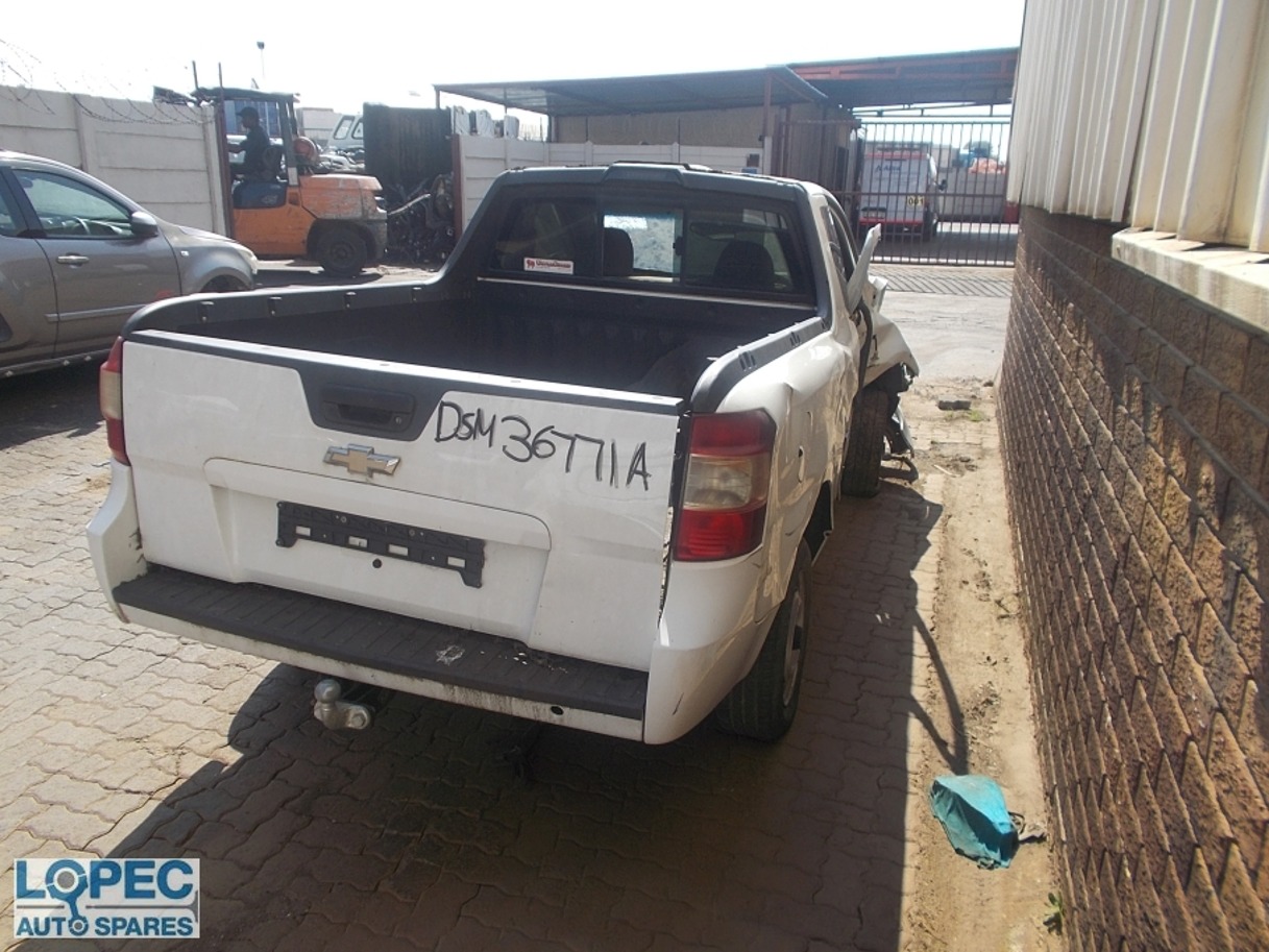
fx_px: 953
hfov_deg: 67.3
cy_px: 476
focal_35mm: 26
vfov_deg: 53.1
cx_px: 634
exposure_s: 1/100
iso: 80
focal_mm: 4.6
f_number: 8
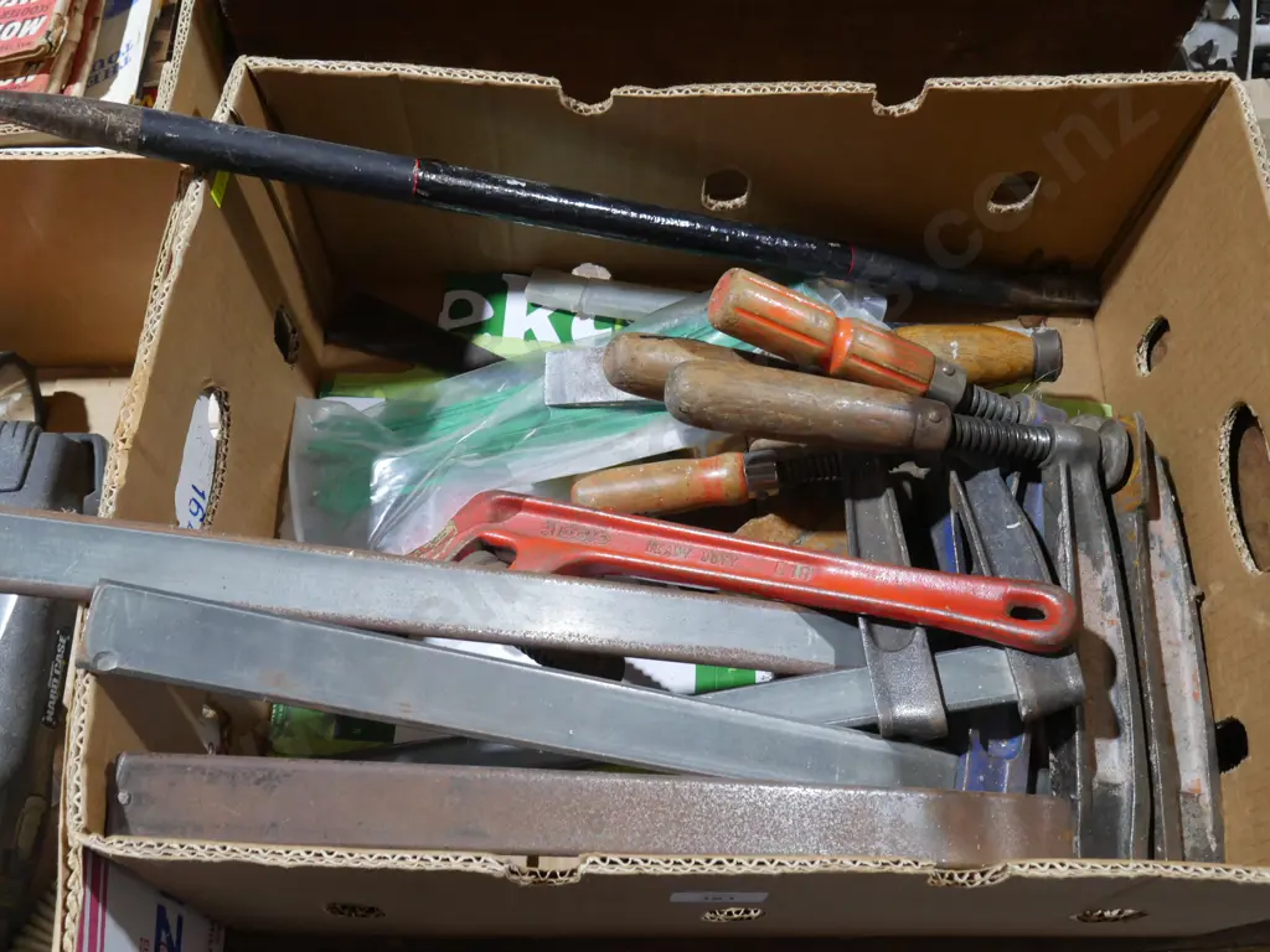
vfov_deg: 44.2
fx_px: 1174
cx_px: 635
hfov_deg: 56.8
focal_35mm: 32
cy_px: 476
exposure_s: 1/60
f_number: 5.6
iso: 1250
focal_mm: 16
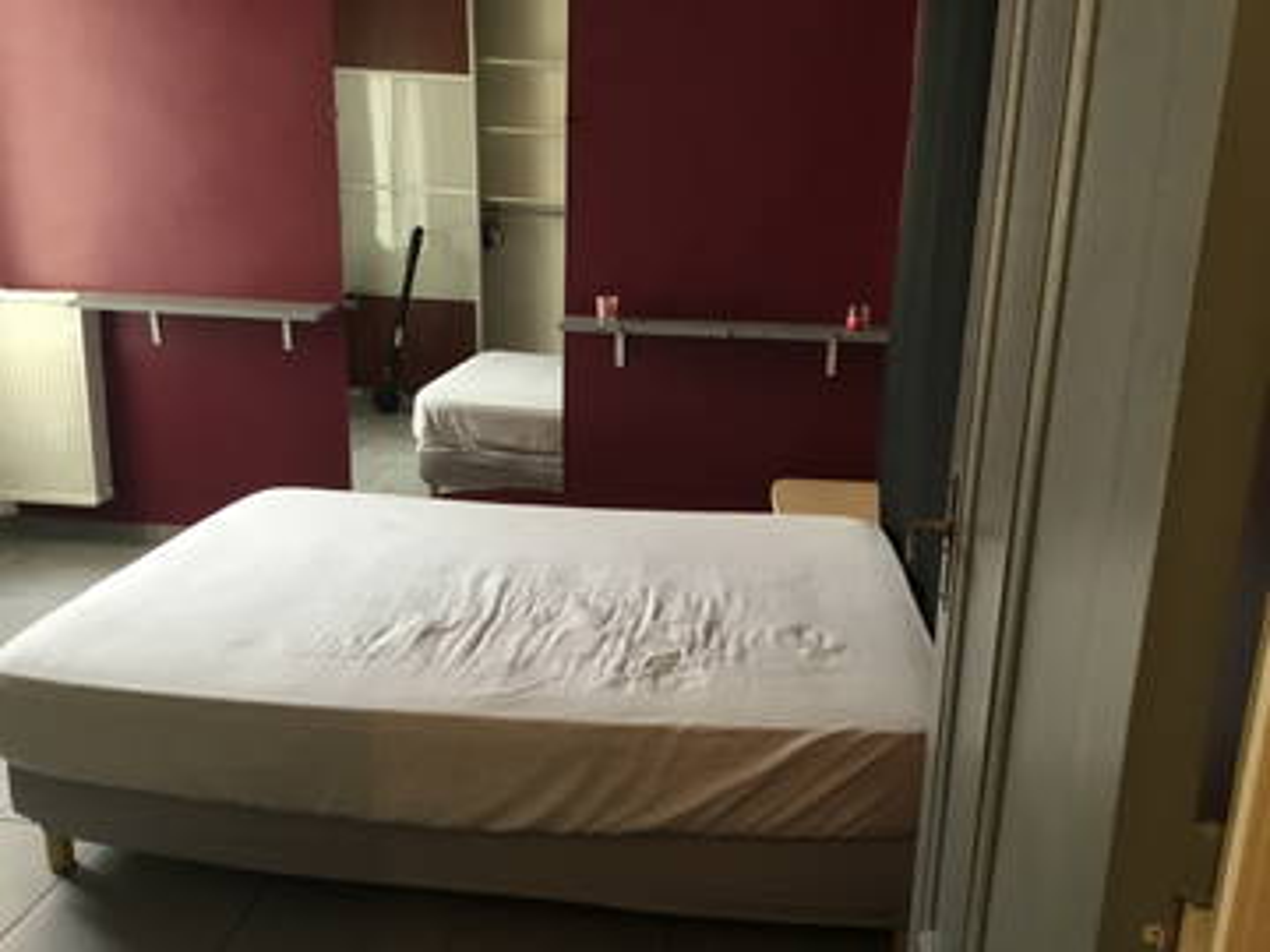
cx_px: 635
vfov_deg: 45.4
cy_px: 476
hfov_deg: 58.4
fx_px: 1137
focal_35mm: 31
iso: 100
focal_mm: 3.3
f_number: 2.4
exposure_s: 1/33
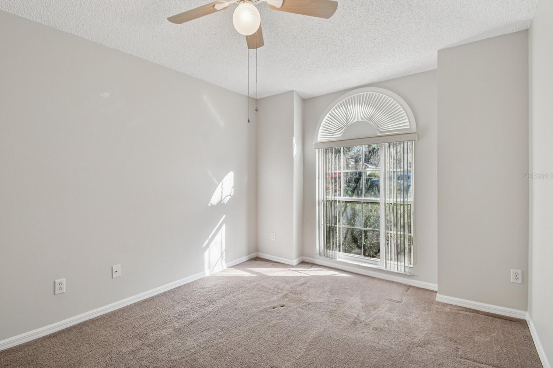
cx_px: 261
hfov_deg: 96.7
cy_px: 176
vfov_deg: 73.7
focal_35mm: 16
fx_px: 246
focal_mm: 10
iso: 100
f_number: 6.3
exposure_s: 1/50
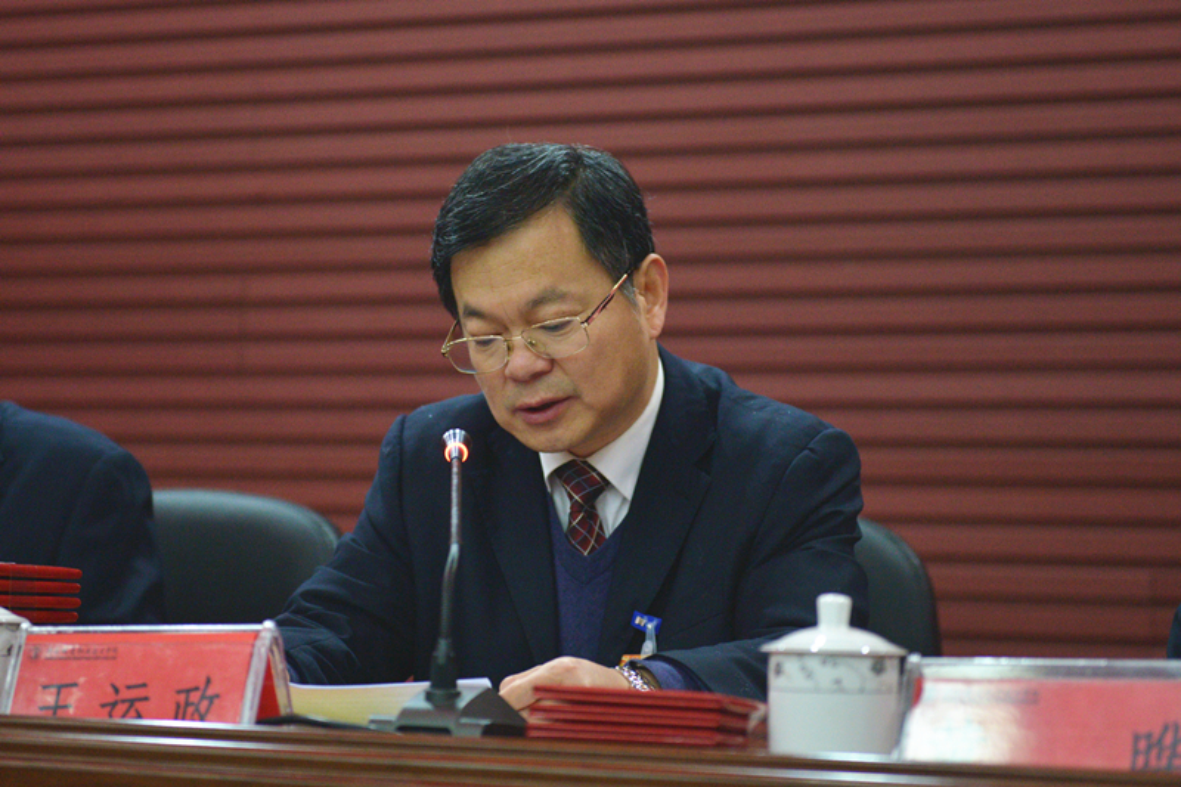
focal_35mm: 70
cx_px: 590
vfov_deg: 19.4
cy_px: 394
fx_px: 2296
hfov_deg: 28.8
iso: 2000
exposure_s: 1/160
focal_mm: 70
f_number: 2.8
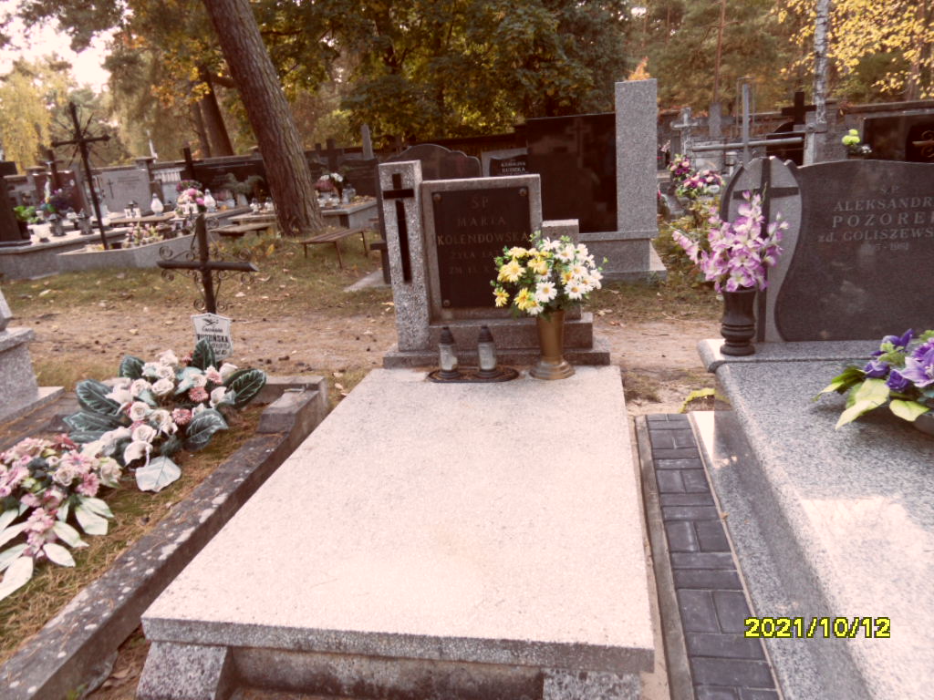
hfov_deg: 71.6
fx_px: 648
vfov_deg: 56.8
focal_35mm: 24
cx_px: 467
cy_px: 350
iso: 100
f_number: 3.2
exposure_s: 1/45
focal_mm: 3.9
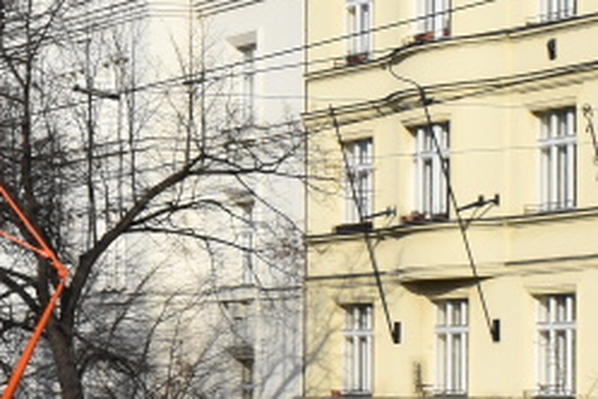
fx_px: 2873
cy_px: 254
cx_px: -163
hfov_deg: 11.6
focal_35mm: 173
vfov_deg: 7.9
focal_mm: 28
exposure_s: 1/400
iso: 200
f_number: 10
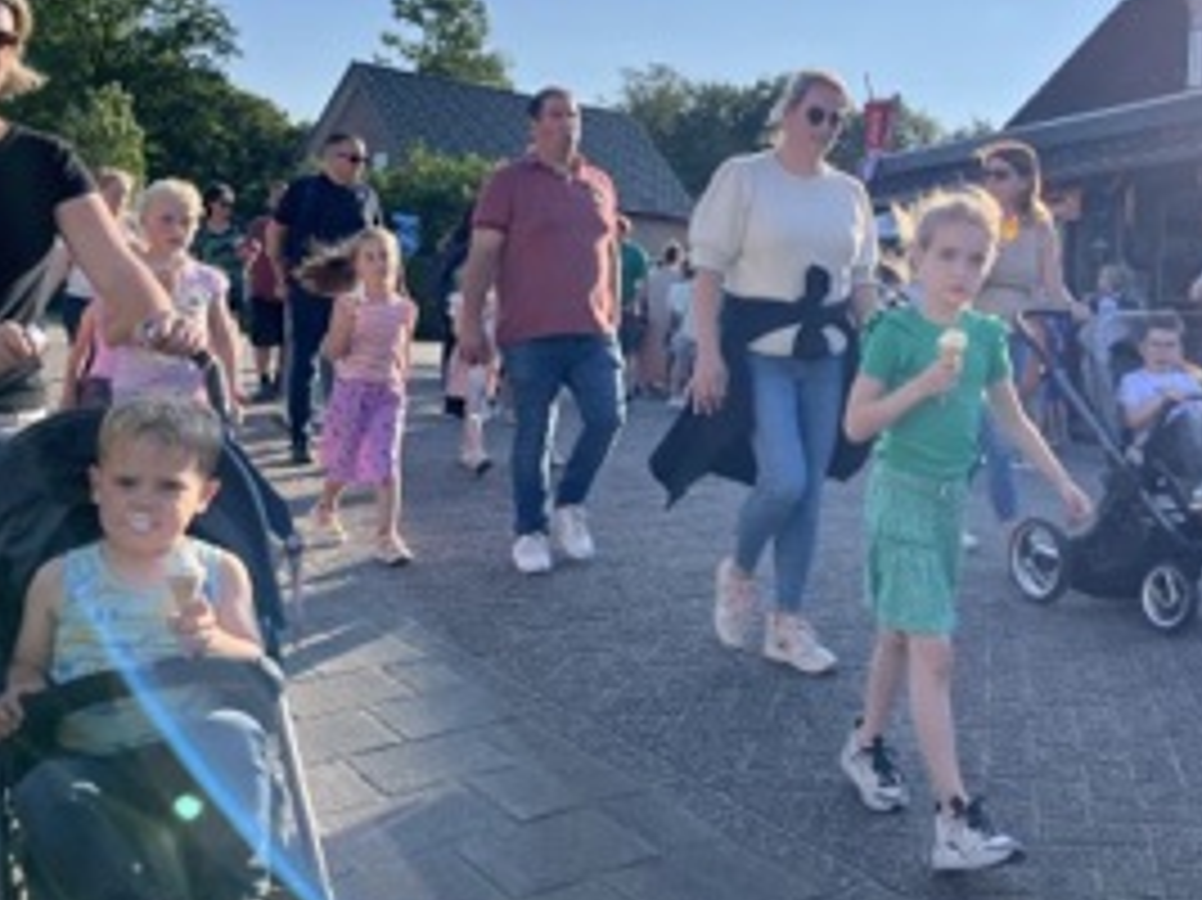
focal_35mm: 39
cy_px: 310
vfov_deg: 36.5
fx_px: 1354
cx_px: 819
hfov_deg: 47.0
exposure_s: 1/2825
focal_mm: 5.1
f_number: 1.6
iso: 50
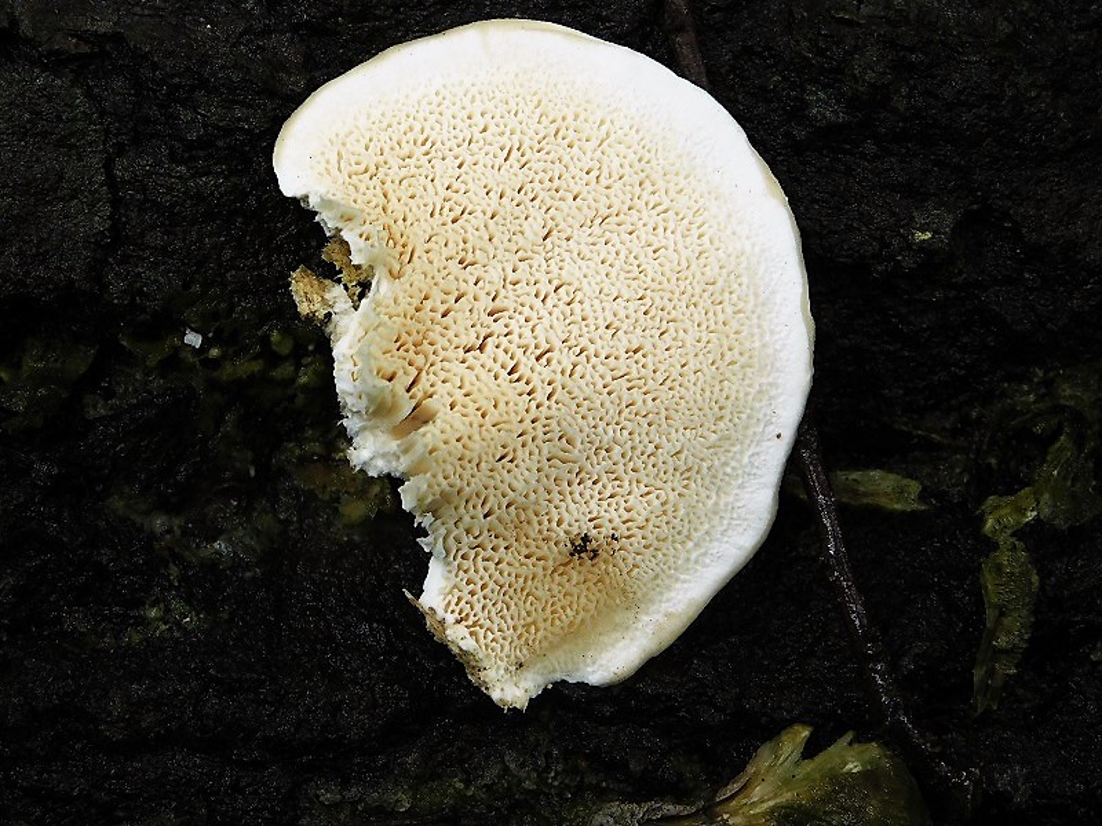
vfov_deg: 12.9
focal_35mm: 115
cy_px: 413
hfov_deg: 17.1
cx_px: 551
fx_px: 3661
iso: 180
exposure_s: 1/30
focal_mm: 20.3
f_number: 4.8
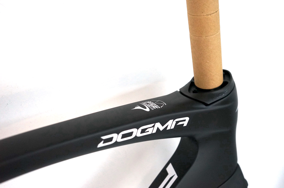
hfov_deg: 41.9
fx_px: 370
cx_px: 142
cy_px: 94
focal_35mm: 47
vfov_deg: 28.6
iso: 2000
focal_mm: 47
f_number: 4.5
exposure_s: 1/160
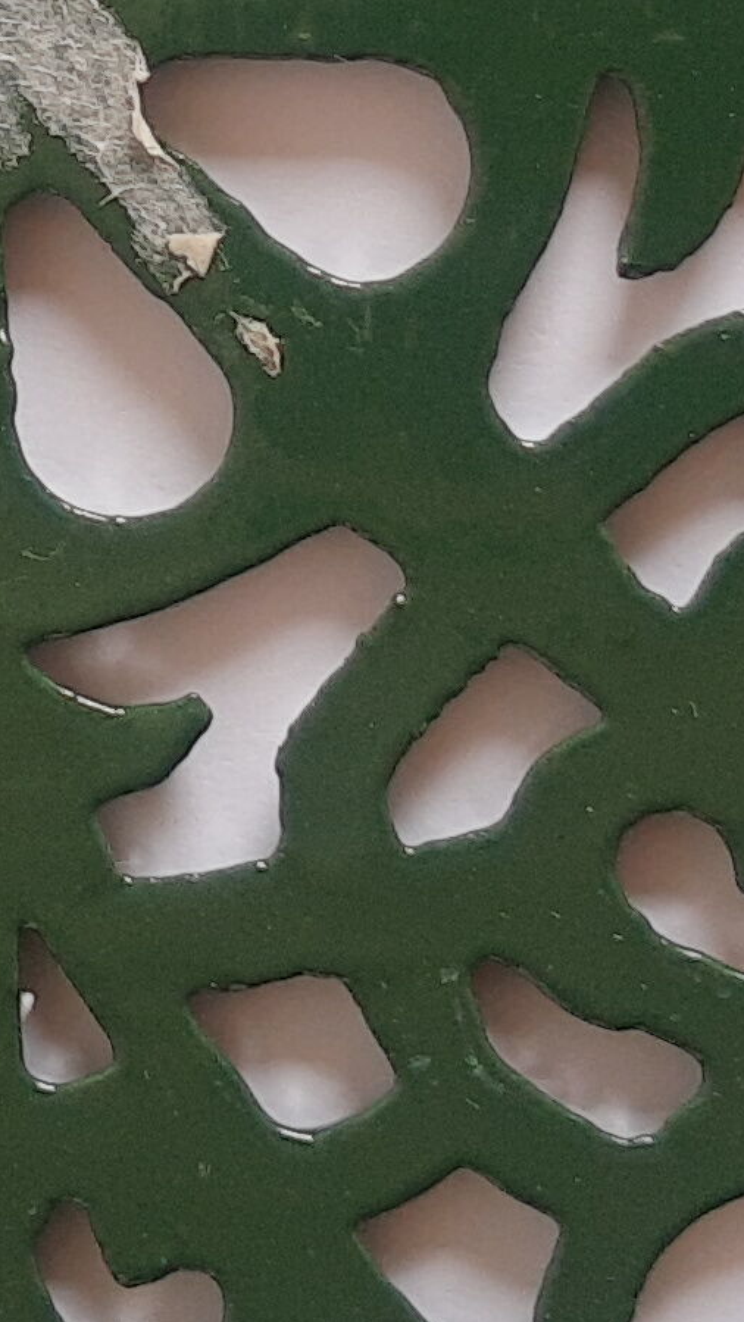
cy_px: 0
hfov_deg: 9.4
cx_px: 137
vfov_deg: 16.3
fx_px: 4522
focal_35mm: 129
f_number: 1.8
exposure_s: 1/50
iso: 52
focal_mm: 3.95
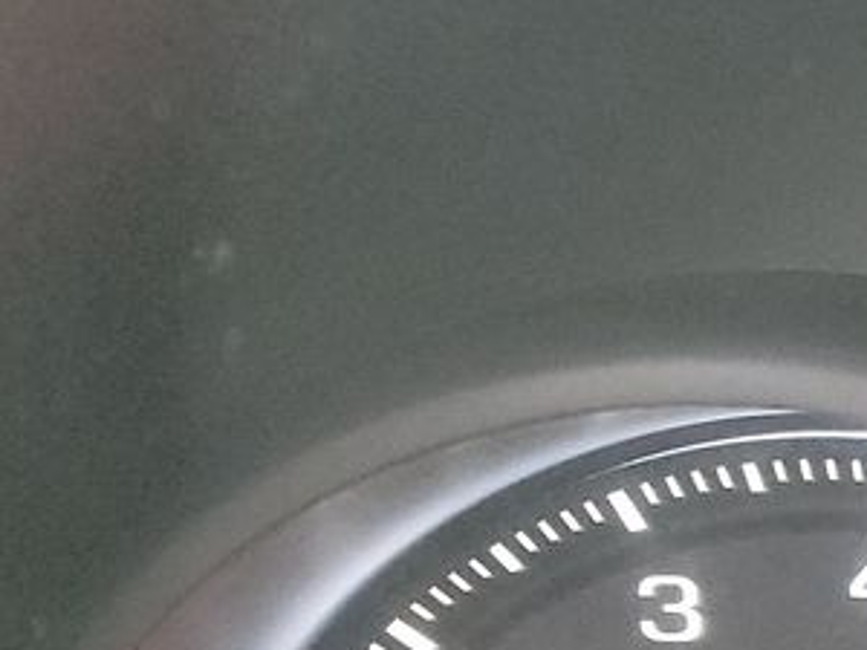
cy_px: 1063
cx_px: 2011
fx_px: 3206
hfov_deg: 12.5
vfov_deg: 11.0
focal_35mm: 128
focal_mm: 6.7
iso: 1190
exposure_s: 1/59
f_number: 1.8
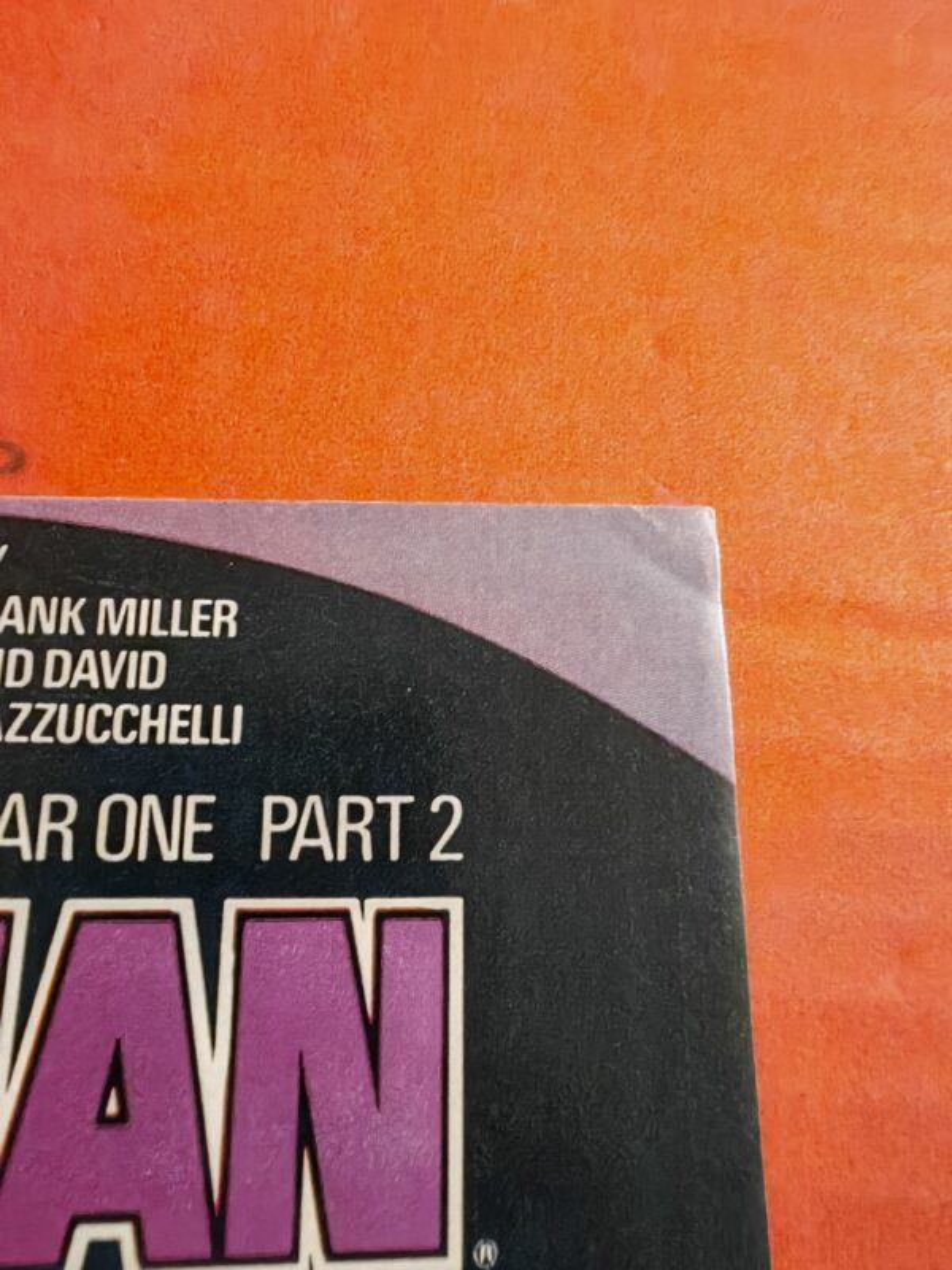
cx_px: 476
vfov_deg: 69.4
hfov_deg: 54.9
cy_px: 635
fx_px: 917
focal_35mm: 25
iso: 6400
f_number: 2
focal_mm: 1.82
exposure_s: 1/20
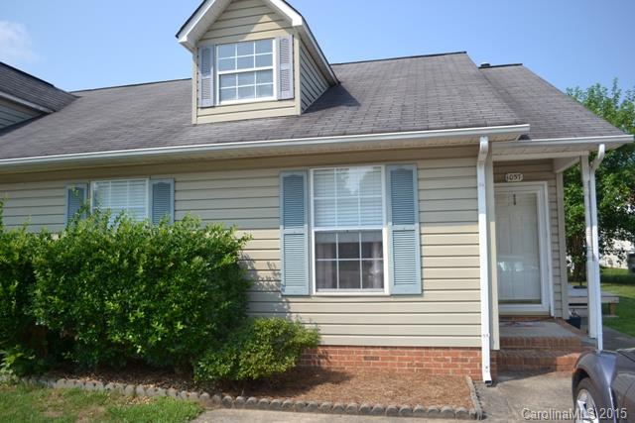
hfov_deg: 67.4
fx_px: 476
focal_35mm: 27
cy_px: 212
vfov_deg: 48.0
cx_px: 318
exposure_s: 1/640
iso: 100
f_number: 3.5
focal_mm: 18
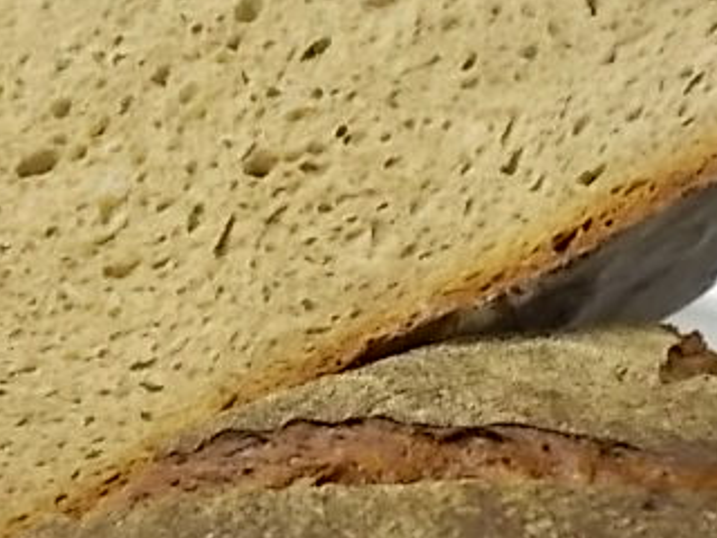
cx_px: 323
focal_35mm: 60
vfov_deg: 24.4
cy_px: 242
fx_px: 1243
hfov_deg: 32.2
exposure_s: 1/3
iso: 200
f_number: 3.4
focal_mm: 5.3
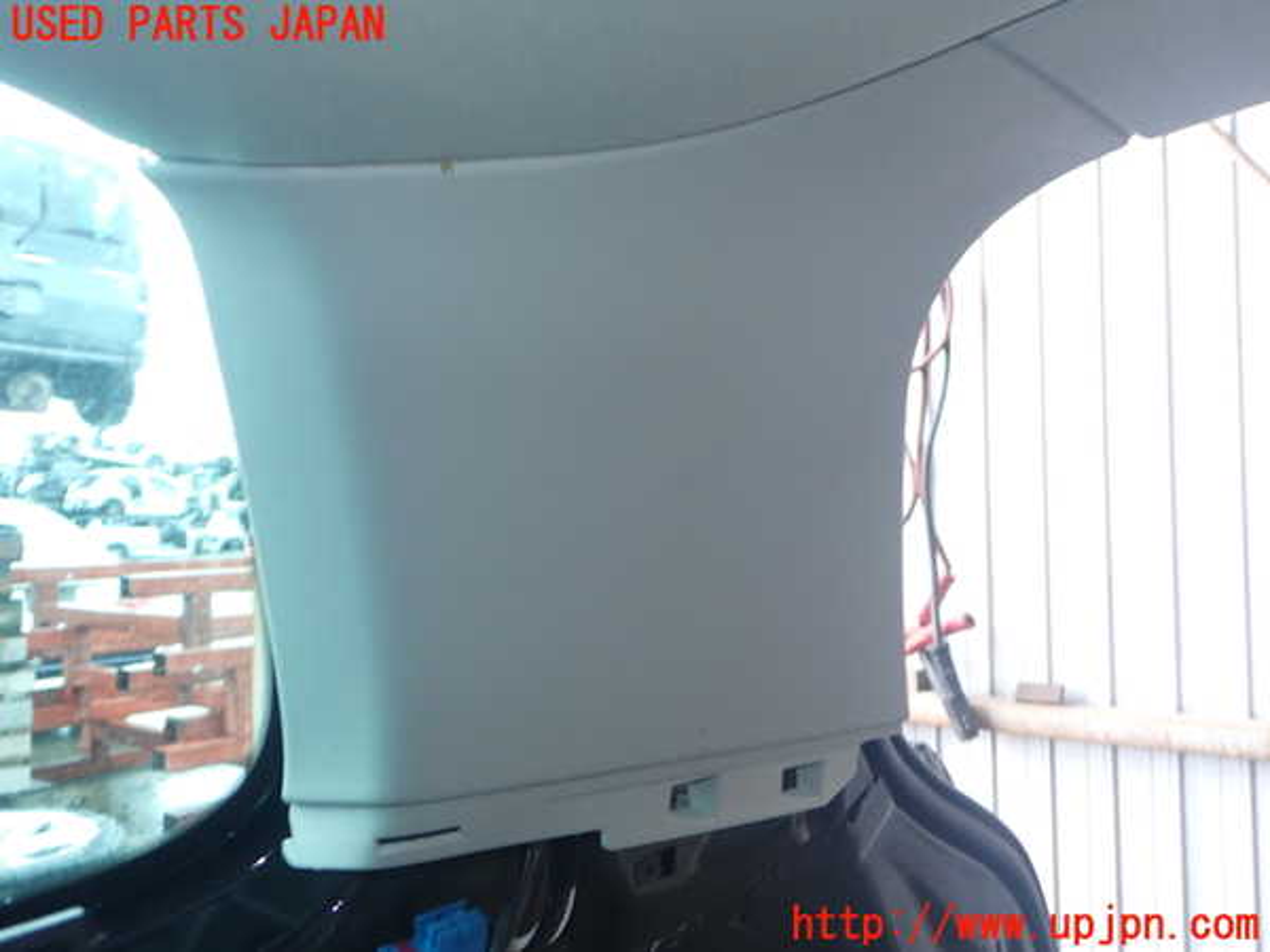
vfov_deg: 46.8
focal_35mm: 30
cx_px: 635
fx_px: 1101
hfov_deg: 60.0
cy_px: 476
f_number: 2.3
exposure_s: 1/30
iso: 200
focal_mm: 5.4
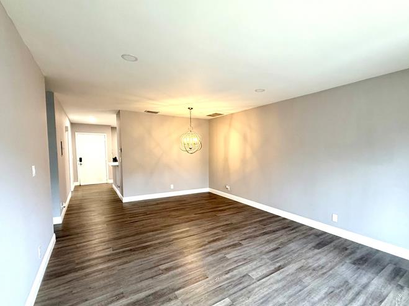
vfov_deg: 74.6
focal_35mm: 17
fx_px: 201
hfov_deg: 90.6
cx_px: 228
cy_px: 165
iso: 200
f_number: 2.2
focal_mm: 2.22
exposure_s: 1/60
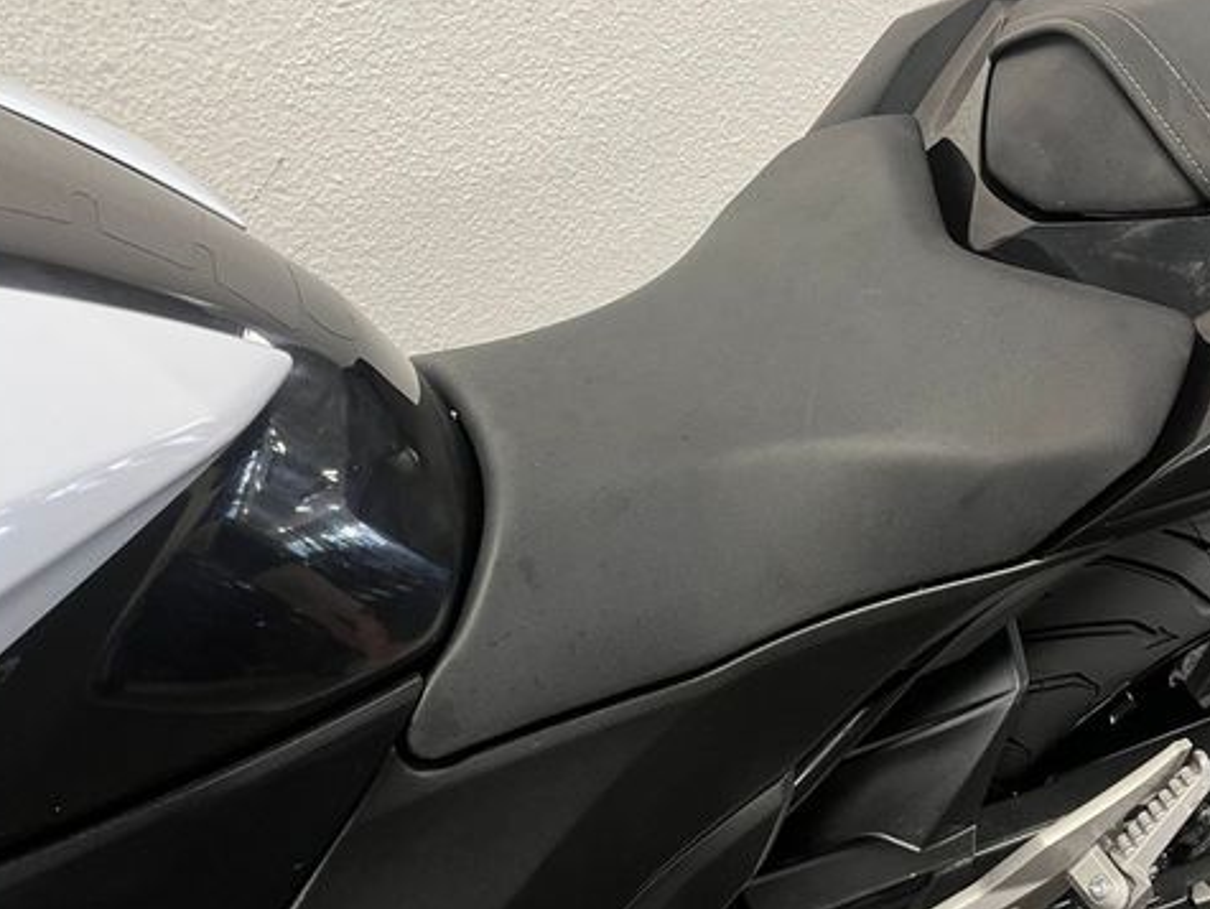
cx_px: 739
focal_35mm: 35
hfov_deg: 52.2
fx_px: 1224
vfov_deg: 40.7
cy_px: 425
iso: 125
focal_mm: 5.1
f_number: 1.6
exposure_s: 1/50
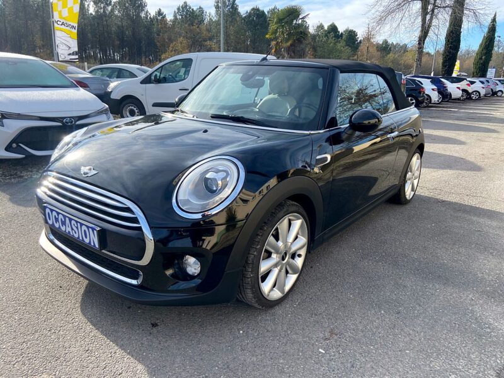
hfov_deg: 67.3
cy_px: 189
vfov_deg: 53.1
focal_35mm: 26
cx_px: 252
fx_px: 379
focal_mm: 4.25
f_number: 1.8
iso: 32
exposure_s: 1/1316
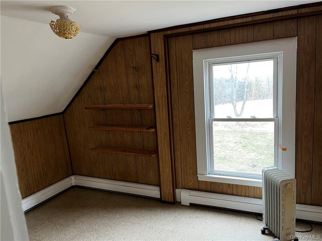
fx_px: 242
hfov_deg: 67.3
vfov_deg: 53.1
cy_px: 120
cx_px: 161
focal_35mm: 26
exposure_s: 1/60
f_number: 1.6
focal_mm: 5.1
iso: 125
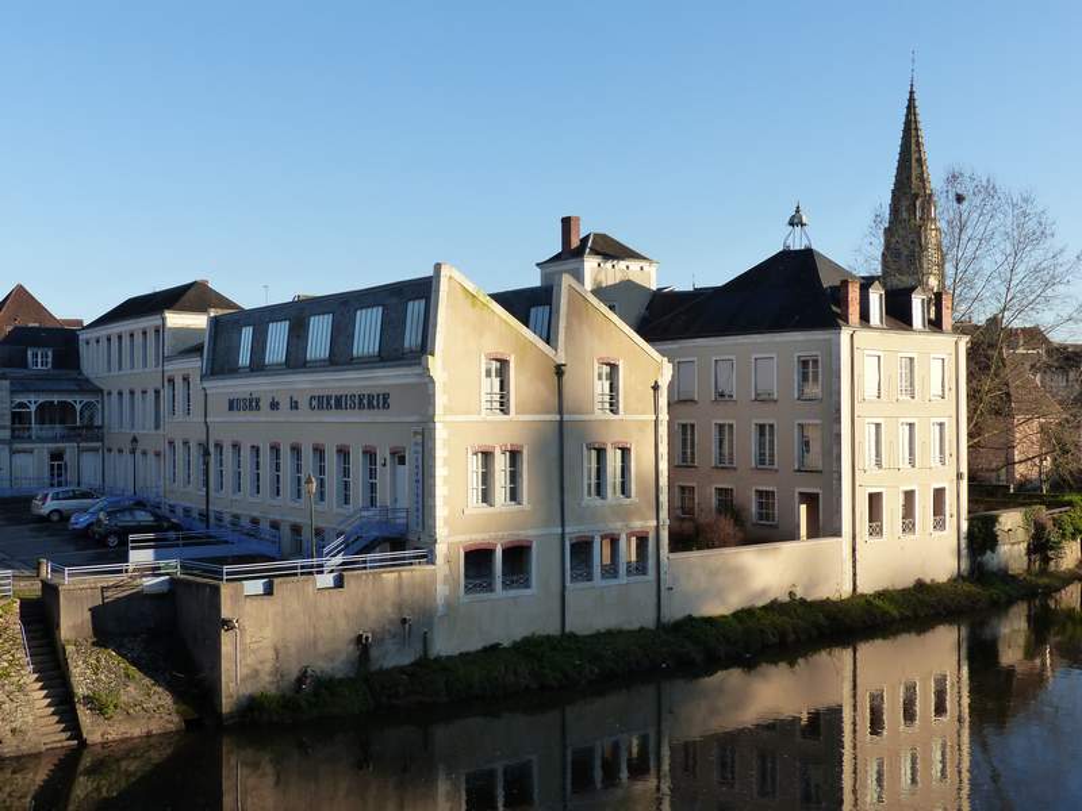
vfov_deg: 34.3
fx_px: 1313
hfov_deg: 44.8
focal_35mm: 42
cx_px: 541
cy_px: 406
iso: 160
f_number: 4
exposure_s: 1/500
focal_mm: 7.6
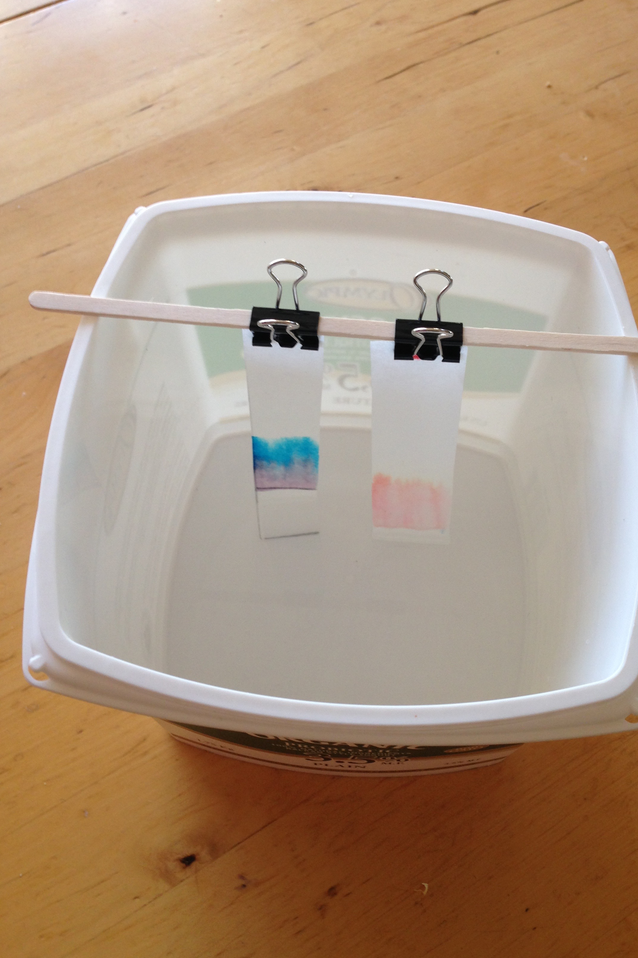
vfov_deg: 54.4
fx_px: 930
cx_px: 365
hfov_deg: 37.8
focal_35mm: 35
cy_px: 481
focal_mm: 4.12
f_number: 2.4
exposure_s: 1/20
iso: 64
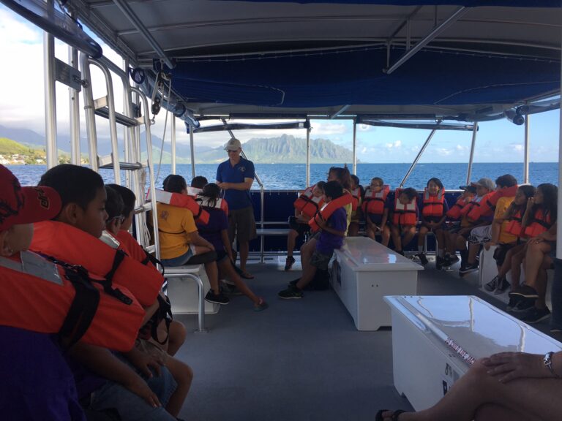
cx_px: 281
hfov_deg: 61.7
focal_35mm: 29
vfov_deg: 48.2
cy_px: 210
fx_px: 471
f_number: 2.2
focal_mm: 4.15
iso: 25
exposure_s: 1/503
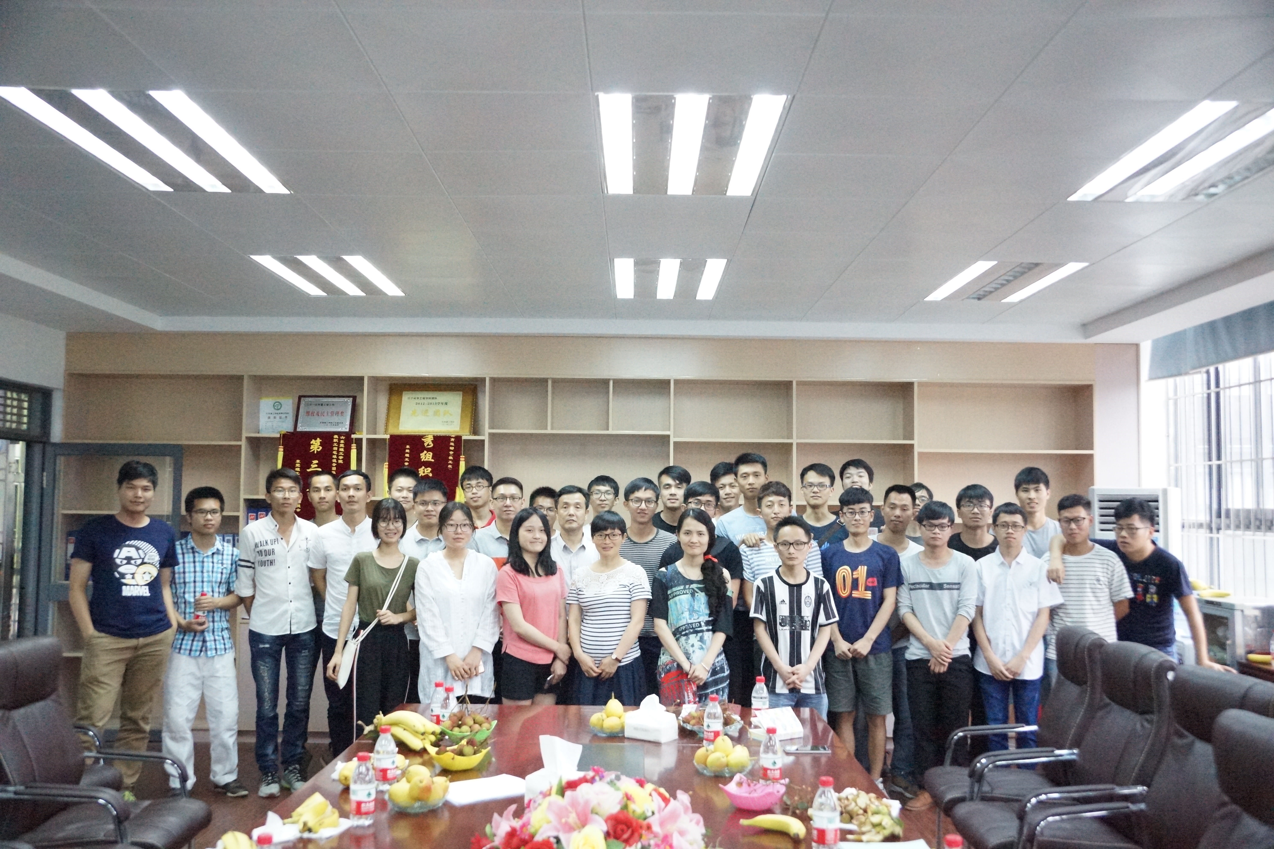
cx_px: 637
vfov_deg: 40.0
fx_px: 1168
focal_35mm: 33
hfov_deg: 57.2
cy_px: 424
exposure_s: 1/250
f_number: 4
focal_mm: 22
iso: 5000
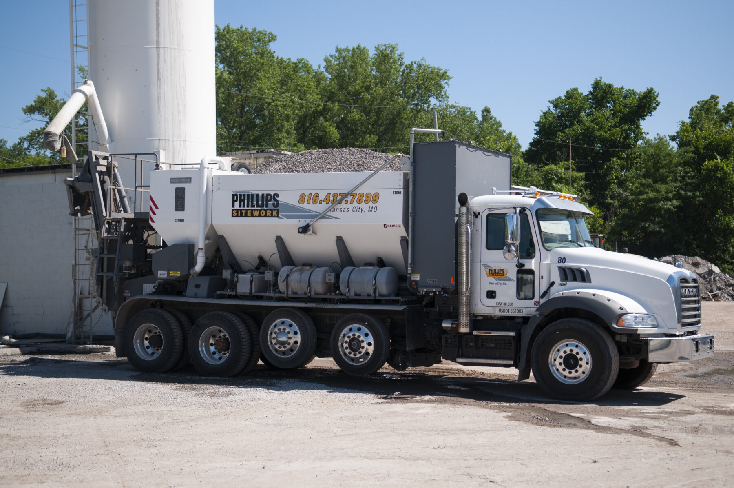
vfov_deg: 23.7
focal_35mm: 57
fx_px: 1161
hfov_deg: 35.1
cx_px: 367
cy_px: 244
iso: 200
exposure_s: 1/4000
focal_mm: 38
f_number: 2.8
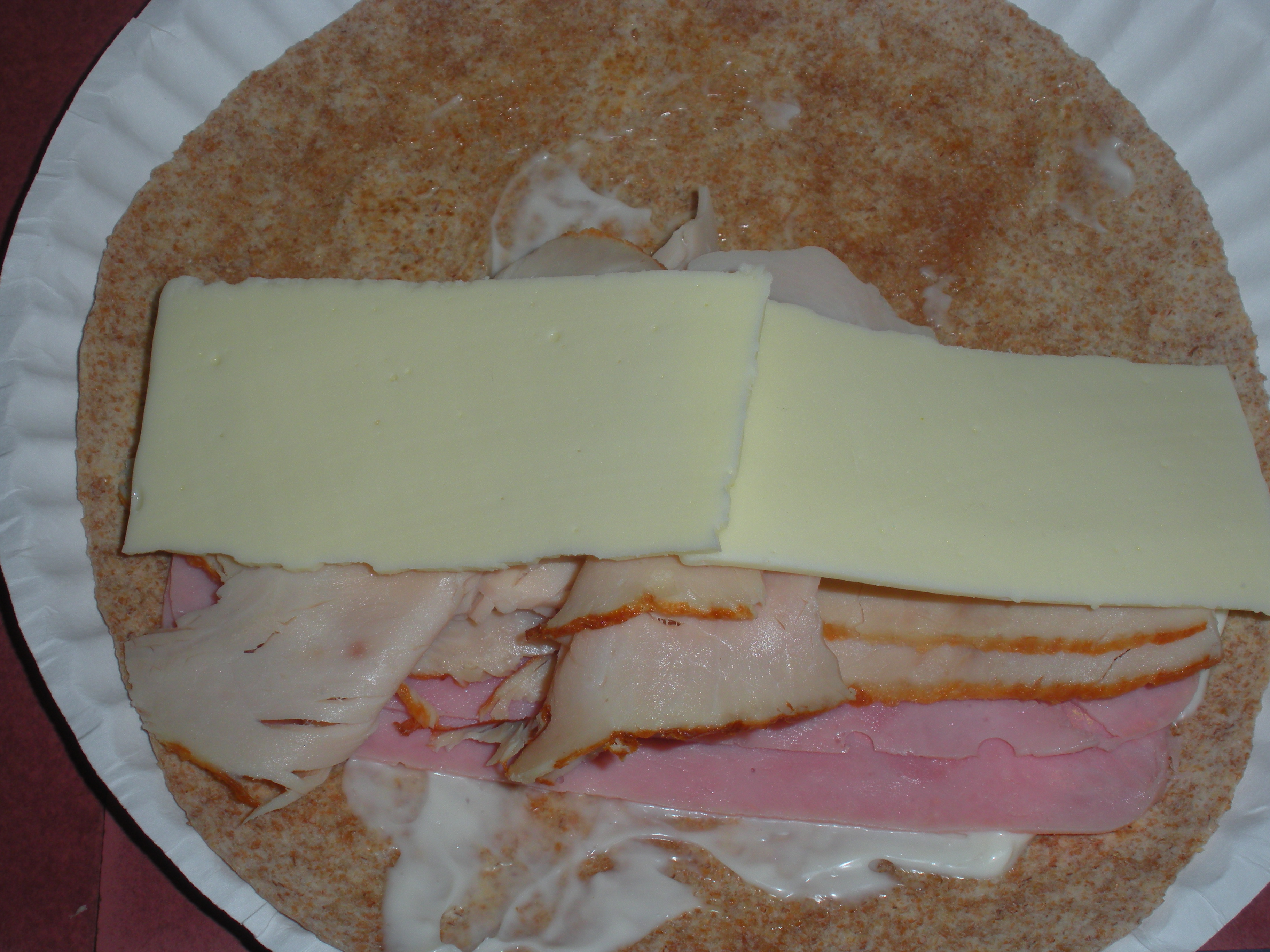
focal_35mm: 52
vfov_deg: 28.0
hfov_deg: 36.8
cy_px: 476
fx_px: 1908
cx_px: 635
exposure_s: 1/60
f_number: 4.4
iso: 64
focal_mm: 9.1
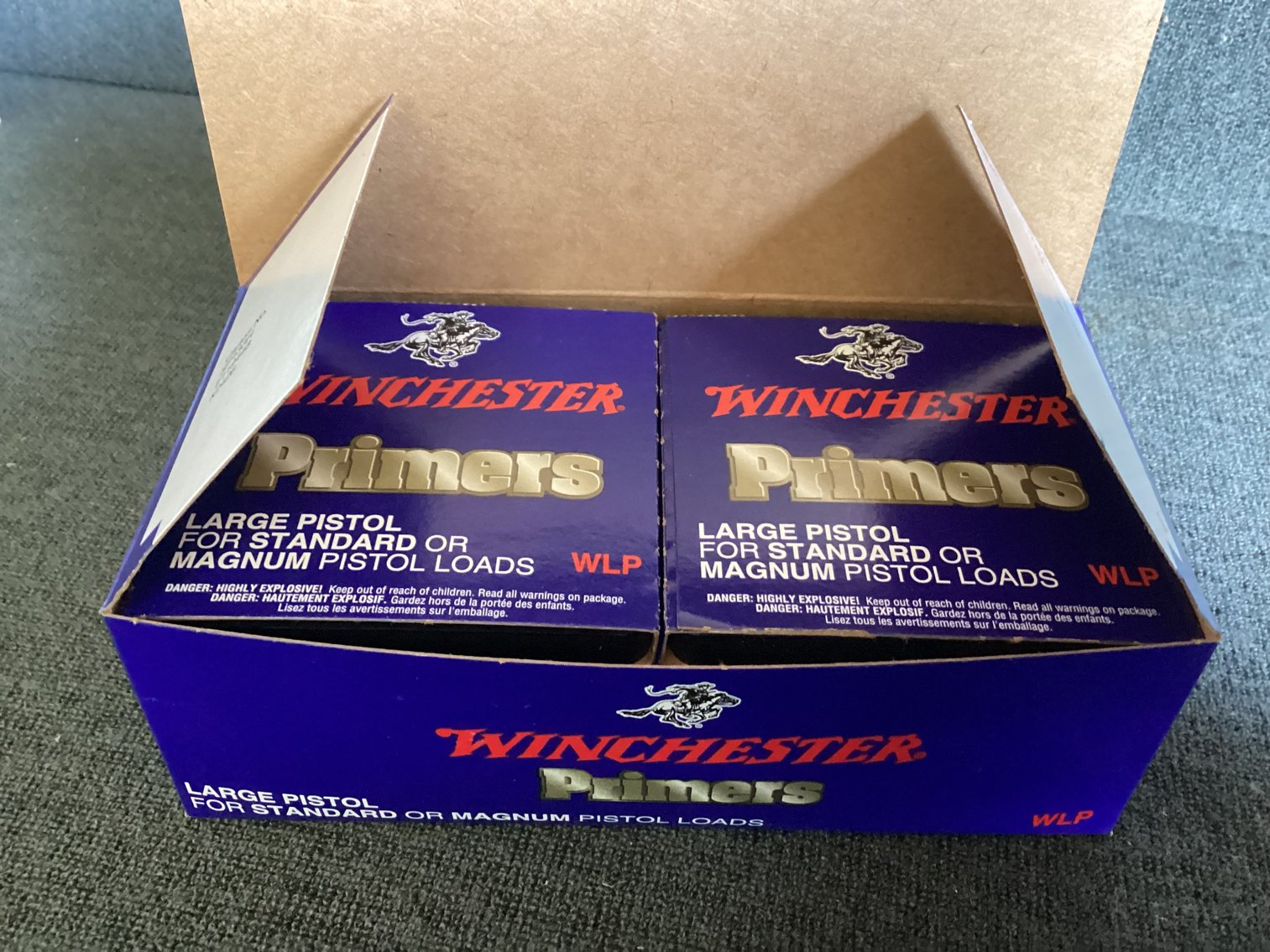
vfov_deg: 45.4
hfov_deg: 58.3
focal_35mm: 31
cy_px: 476
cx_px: 635
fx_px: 1137
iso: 640
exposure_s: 1/25
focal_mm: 3.3
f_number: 2.4
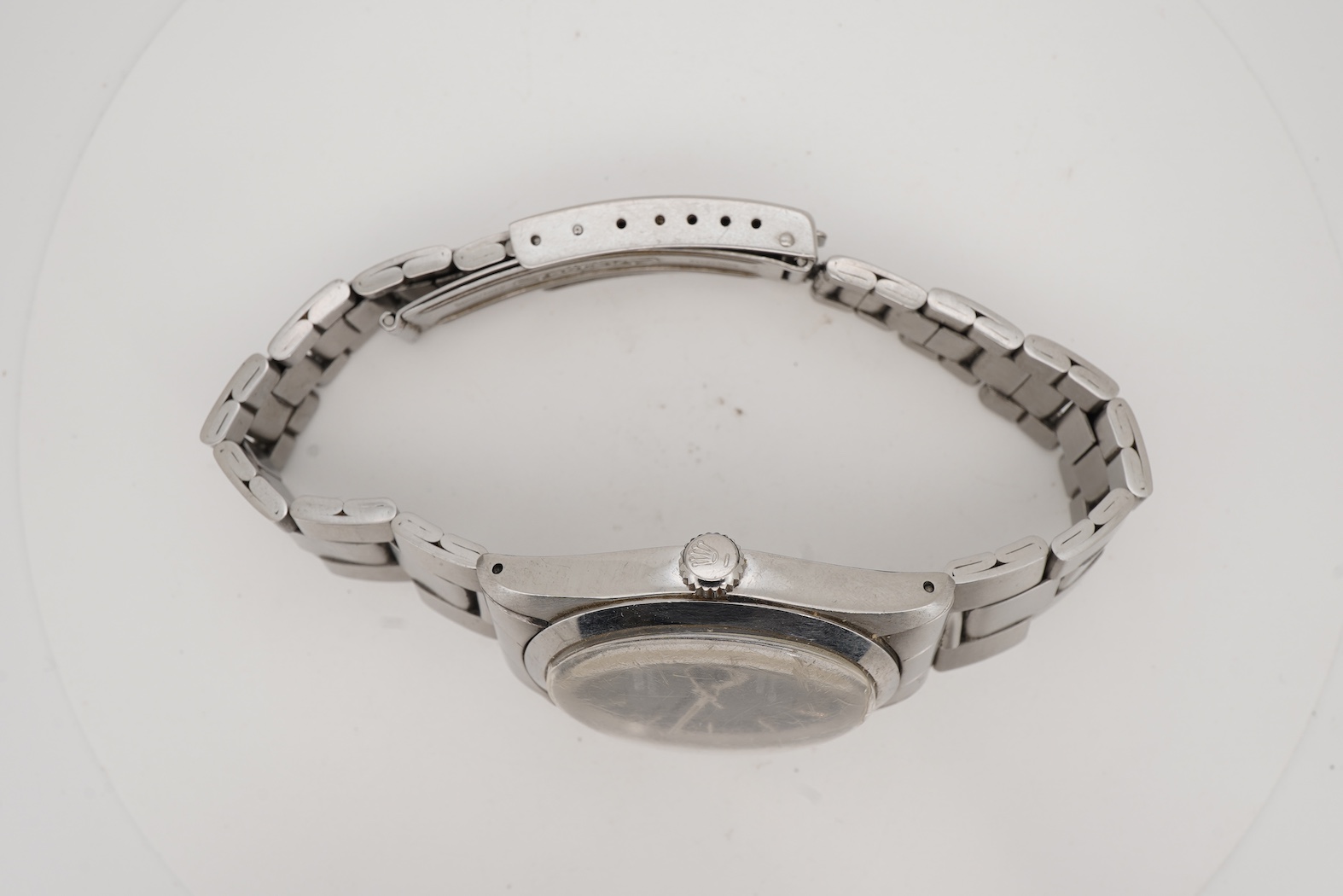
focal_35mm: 45
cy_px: 448
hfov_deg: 43.6
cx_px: 672
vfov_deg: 29.9
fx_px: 1679
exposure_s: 1/160
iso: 160
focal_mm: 30
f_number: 22
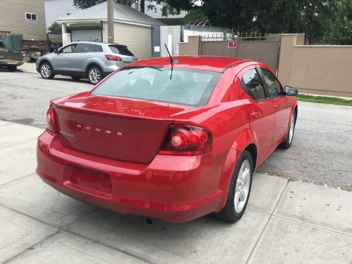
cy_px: 134
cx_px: 178
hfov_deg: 60.0
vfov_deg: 46.8
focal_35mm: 30
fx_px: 305
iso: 32
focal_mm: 4.15
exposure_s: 1/842
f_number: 2.2
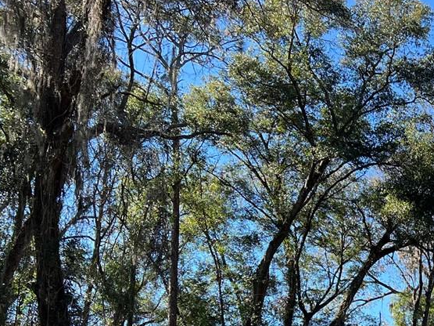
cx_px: 531
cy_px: 375
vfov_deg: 18.7
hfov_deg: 23.6
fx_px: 940
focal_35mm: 75
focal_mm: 5.7
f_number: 1.5
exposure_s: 1/1196
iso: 50
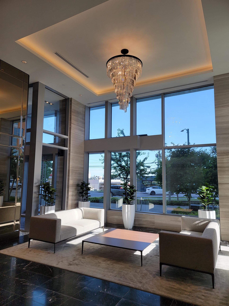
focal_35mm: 24
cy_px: 153
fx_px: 212
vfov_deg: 71.6
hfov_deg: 56.8
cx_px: 114
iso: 16
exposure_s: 1/195
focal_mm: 6.7
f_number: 1.8
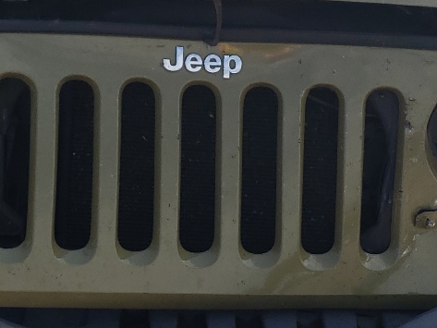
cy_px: 127
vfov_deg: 16.8
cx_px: 176
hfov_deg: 22.2
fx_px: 1111
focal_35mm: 88
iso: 50
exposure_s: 1/2500
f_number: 1.5
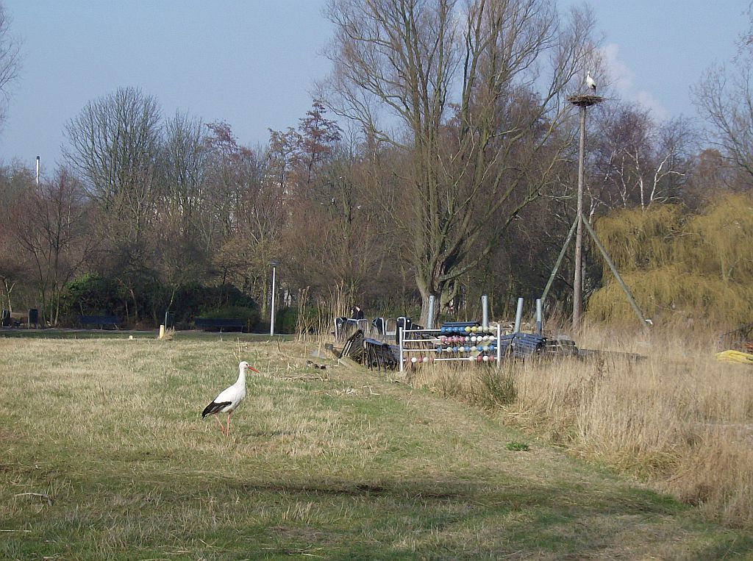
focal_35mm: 108
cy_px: 280
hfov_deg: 18.3
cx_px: 376
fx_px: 2344
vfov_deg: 13.7
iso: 100
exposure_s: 1/276
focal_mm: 18
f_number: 7.8
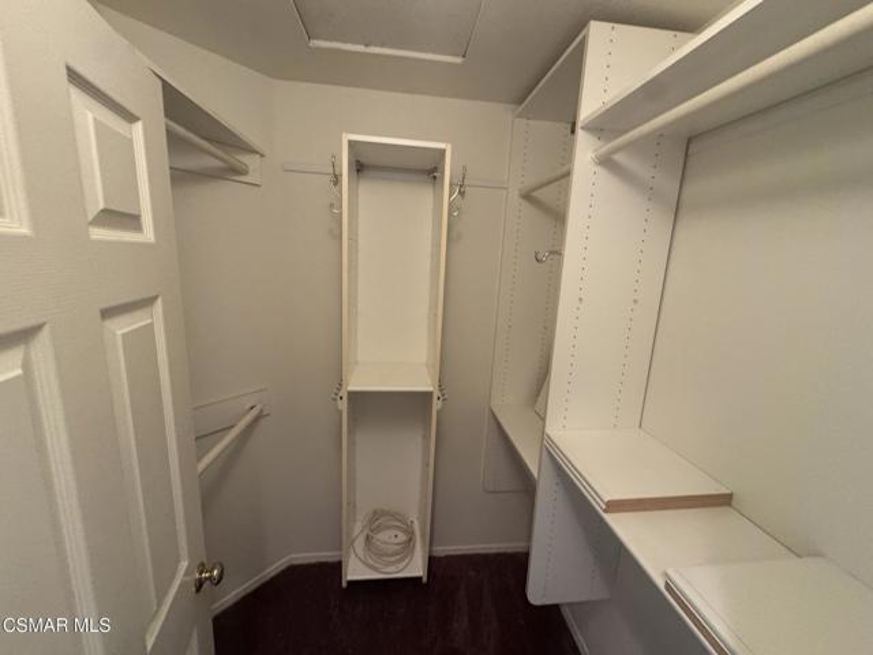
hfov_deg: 102.1
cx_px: 436
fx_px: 353
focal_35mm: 14
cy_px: 328
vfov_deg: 85.7
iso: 500
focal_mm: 2.22
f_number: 2.2
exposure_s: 1/60
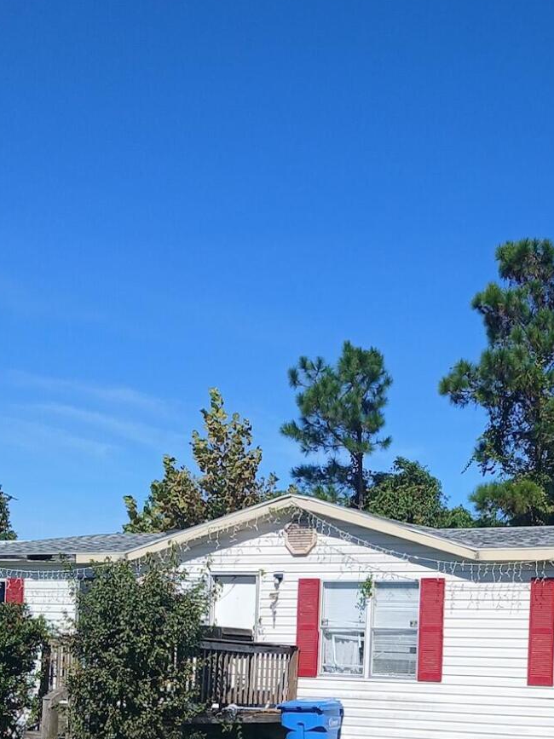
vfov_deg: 30.6
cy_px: 677
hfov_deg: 23.9
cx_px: 465
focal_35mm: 60
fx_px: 1281
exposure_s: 1/853
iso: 20
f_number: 1.8
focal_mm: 3.98
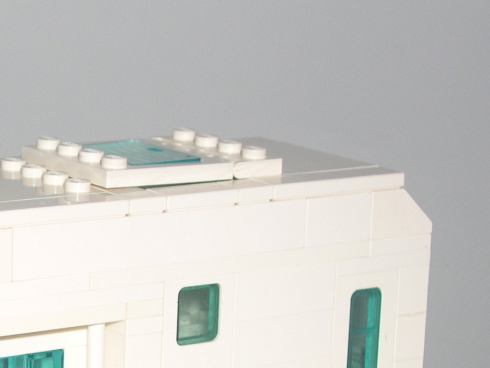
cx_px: -8
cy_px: 334
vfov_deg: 10.9
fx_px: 1912
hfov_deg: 14.4
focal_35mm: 135
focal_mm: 13.2
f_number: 3.5
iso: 100
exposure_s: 1/60
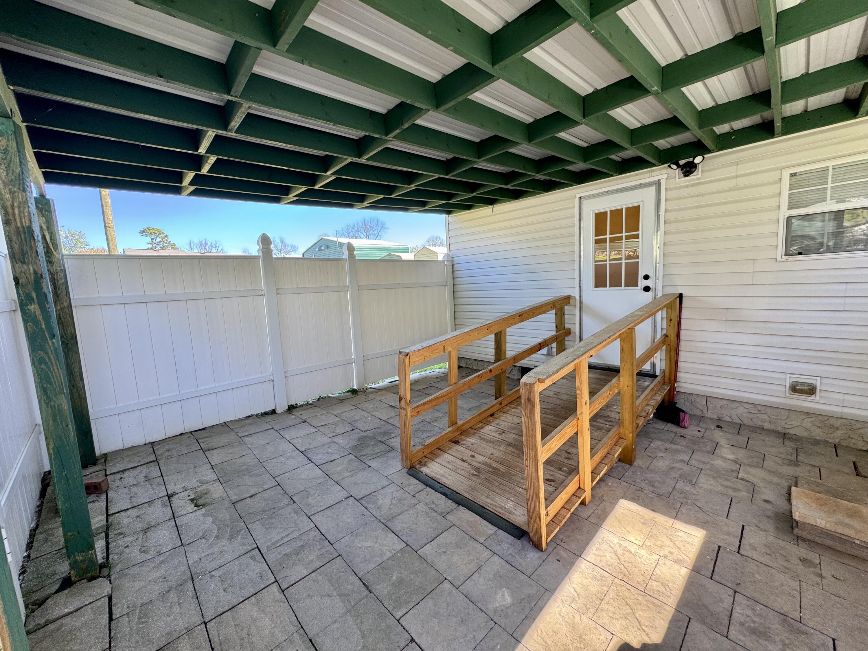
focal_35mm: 14
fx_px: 351
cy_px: 326
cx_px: 434
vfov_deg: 85.7
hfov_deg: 102.1
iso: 50
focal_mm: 2.22
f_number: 2.2
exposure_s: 1/99
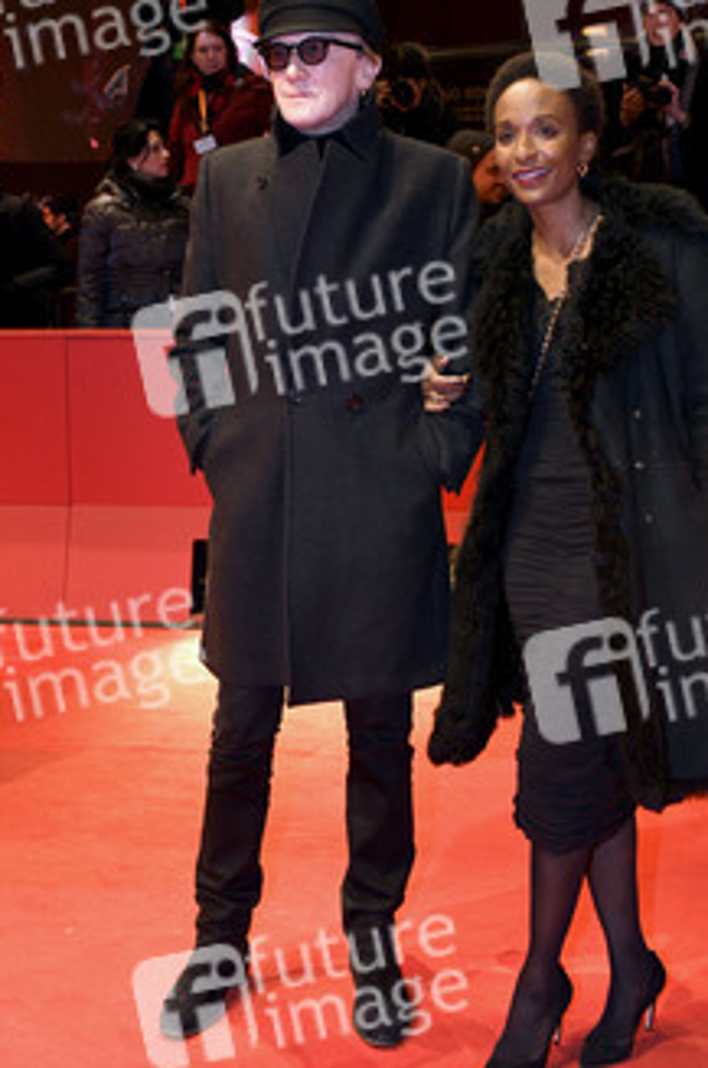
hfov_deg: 27.4
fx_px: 1450
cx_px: 395
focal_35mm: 49
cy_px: 503
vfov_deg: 40.4
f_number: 5
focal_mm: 40
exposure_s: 1/160
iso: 1250
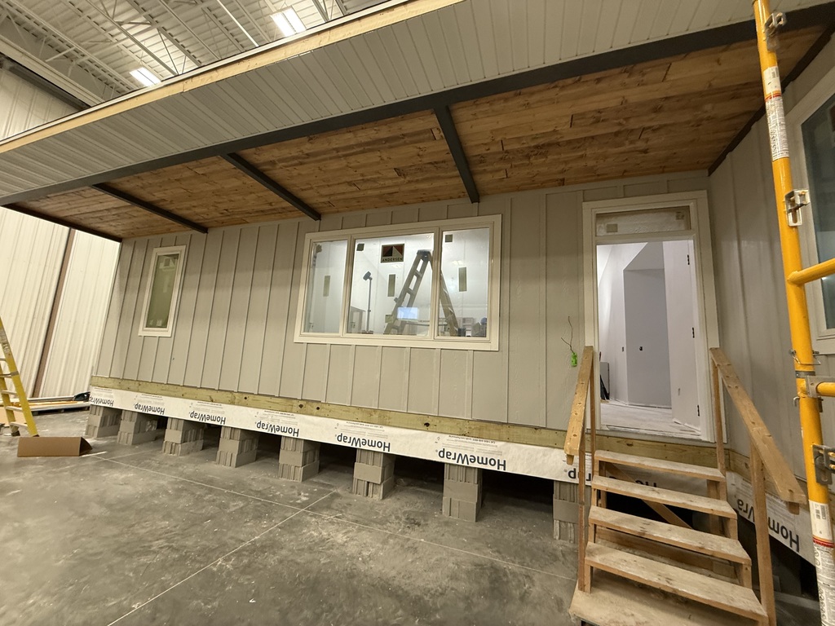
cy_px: 313
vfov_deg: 85.7
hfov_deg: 102.1
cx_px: 418
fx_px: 338
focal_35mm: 14
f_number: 2.2
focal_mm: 2.22
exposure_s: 1/63
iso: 250
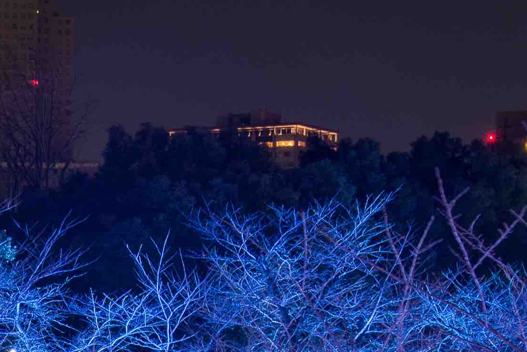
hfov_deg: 10.4
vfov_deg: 6.9
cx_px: -78
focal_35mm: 195
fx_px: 2855
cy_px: 555
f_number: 16
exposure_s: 13
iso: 100
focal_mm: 36
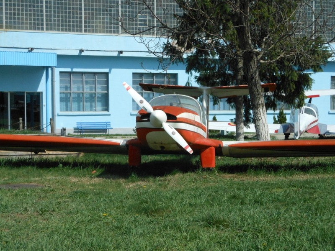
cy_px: 126
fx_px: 735
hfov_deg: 25.7
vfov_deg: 19.4
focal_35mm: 76
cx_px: 168
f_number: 14.1
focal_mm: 13.6
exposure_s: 1/400
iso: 400
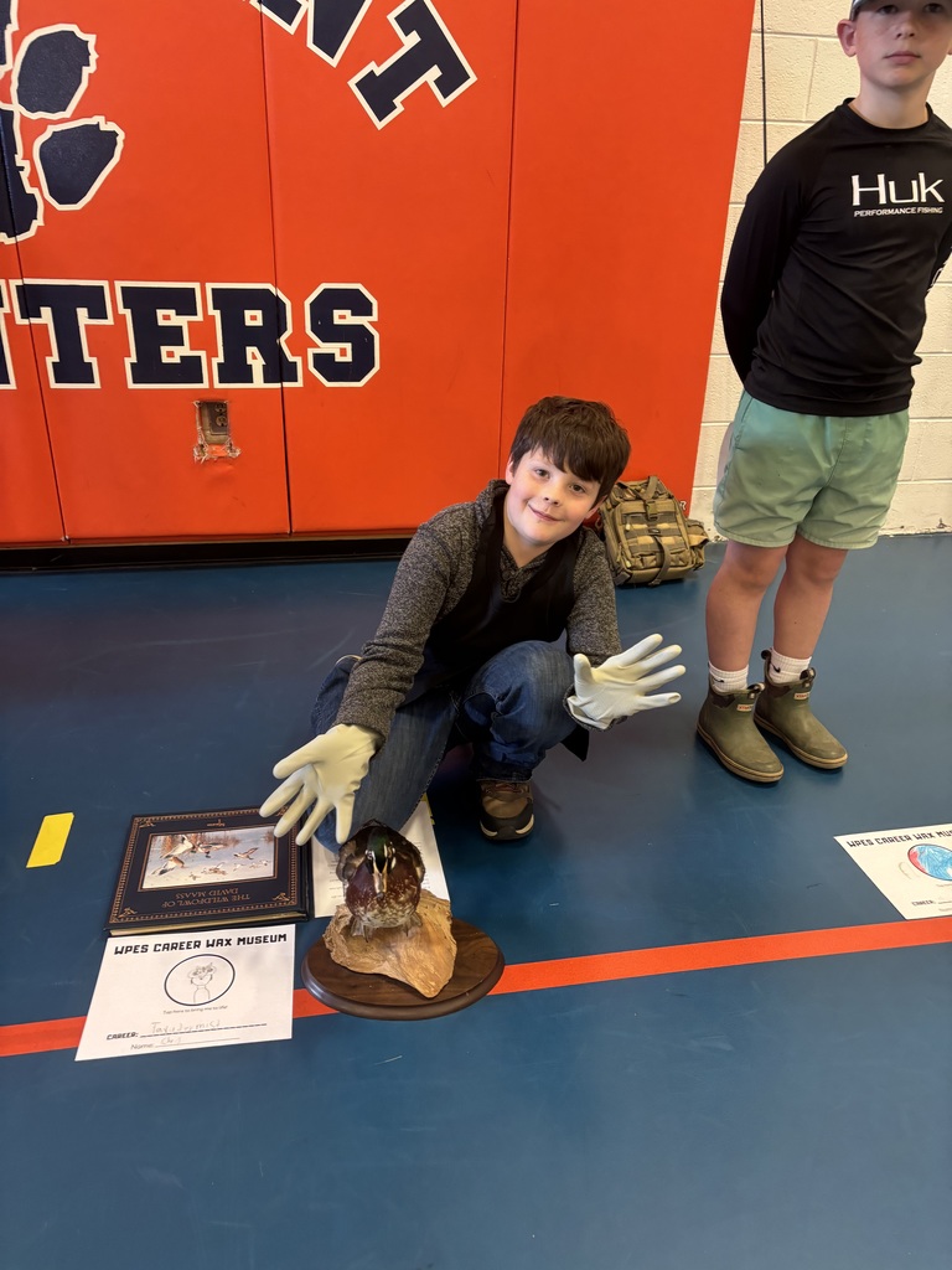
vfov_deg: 67.3
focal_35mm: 26
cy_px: 635
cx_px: 476
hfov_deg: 53.1
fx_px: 953
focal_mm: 5.96
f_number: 1.6
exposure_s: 1/60
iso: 250
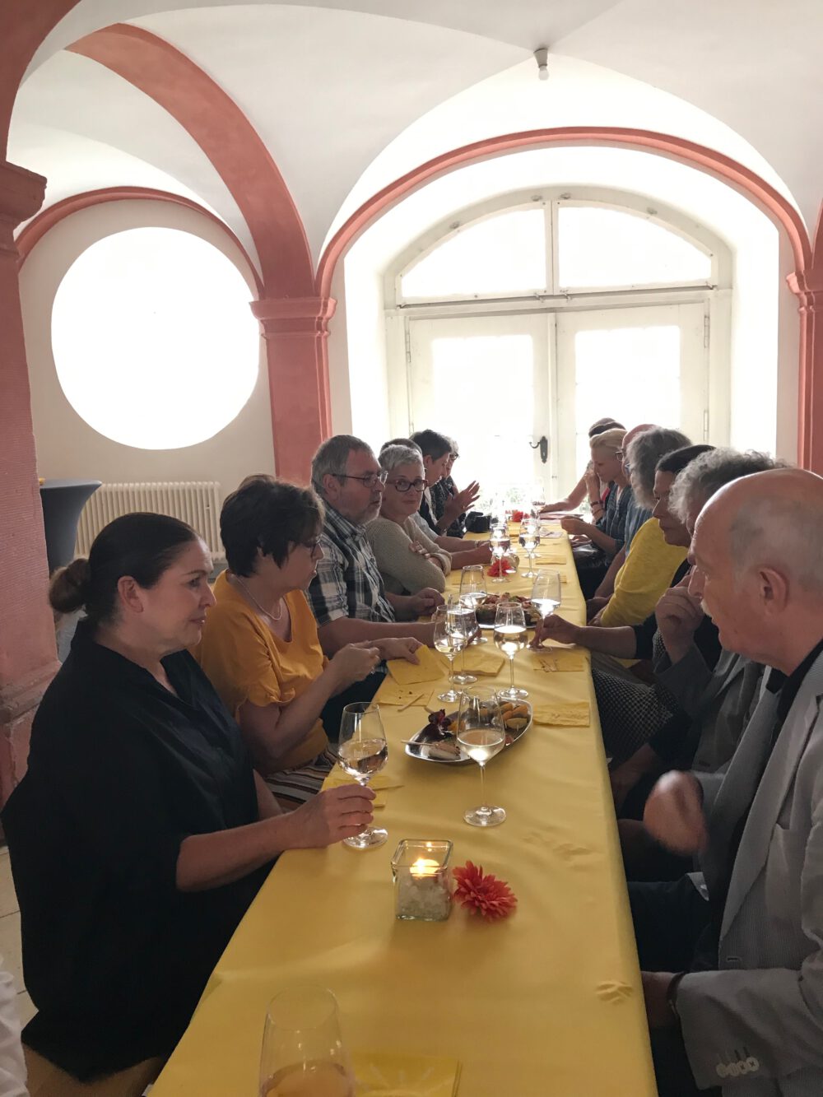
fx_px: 887
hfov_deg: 49.8
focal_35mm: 28
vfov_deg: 63.4
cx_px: 412
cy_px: 548
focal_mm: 3.99
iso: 64
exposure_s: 1/17
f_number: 1.8
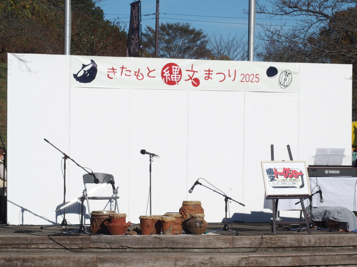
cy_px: 134
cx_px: 178
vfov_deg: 11.0
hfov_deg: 14.6
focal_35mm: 135
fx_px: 1392
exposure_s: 1/640
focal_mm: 28.8
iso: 100
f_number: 6.3
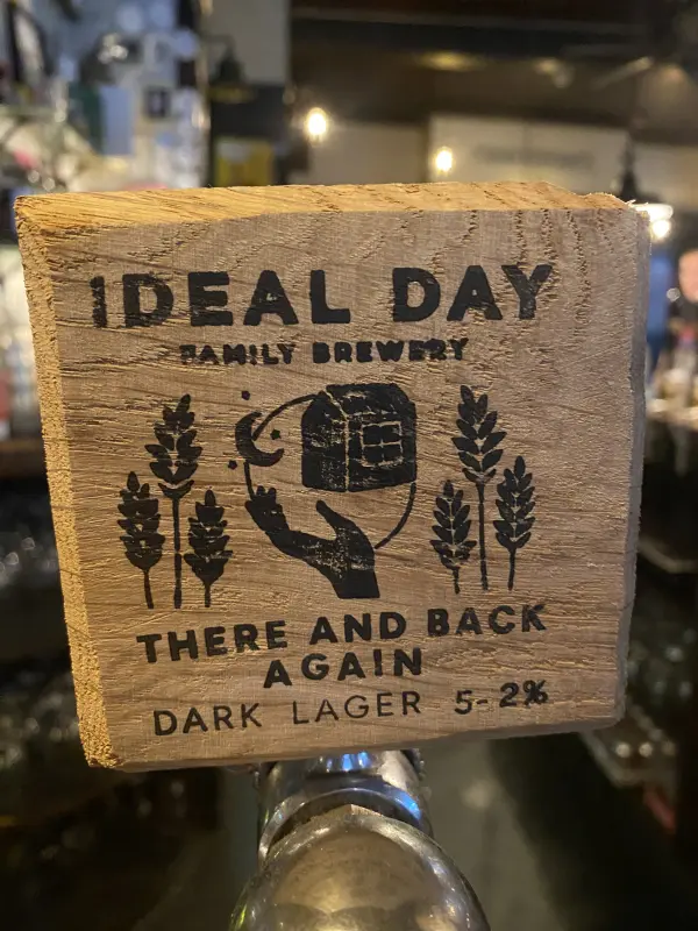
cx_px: 349
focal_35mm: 25
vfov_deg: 69.4
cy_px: 466
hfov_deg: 54.9
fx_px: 672
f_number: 1.8
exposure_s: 1/25
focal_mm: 4.25
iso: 640
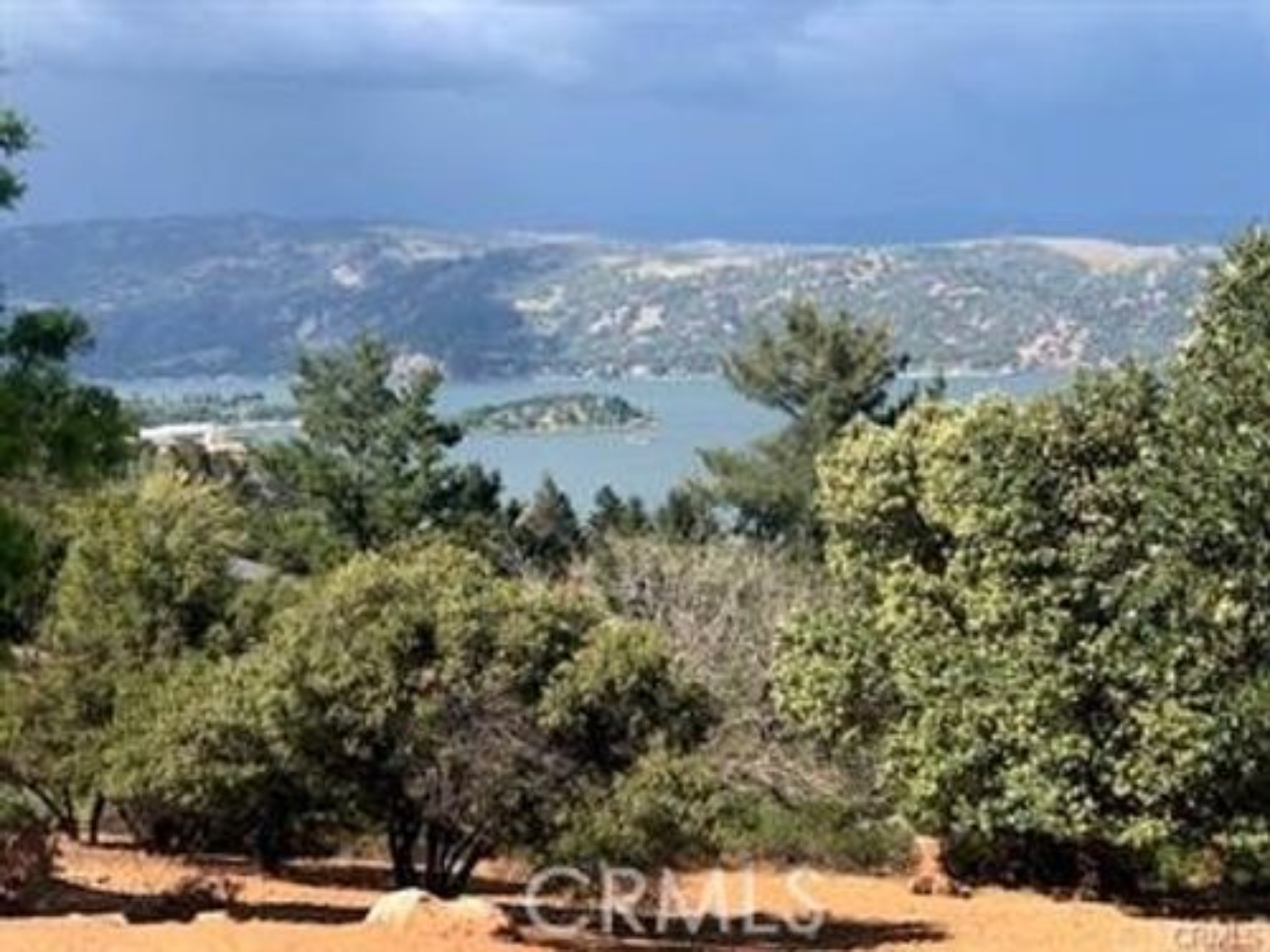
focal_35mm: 57
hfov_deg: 33.8
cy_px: 476
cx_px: 635
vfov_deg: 25.7
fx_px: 2091
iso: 20
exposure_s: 1/410
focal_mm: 6.6
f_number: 2.8
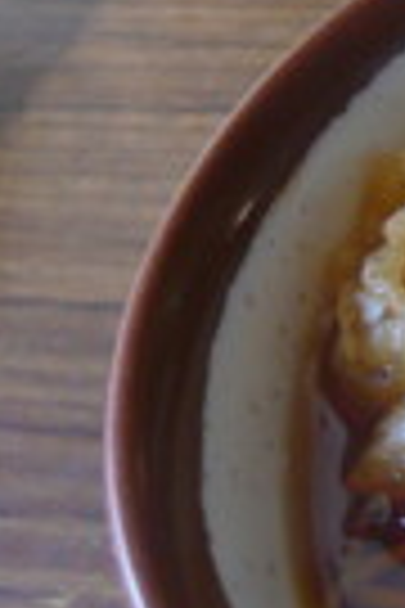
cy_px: 421
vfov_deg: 20.5
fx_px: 1670
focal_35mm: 99
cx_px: 1022
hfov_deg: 11.2
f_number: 2.8
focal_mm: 4.6
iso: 100
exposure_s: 1/30
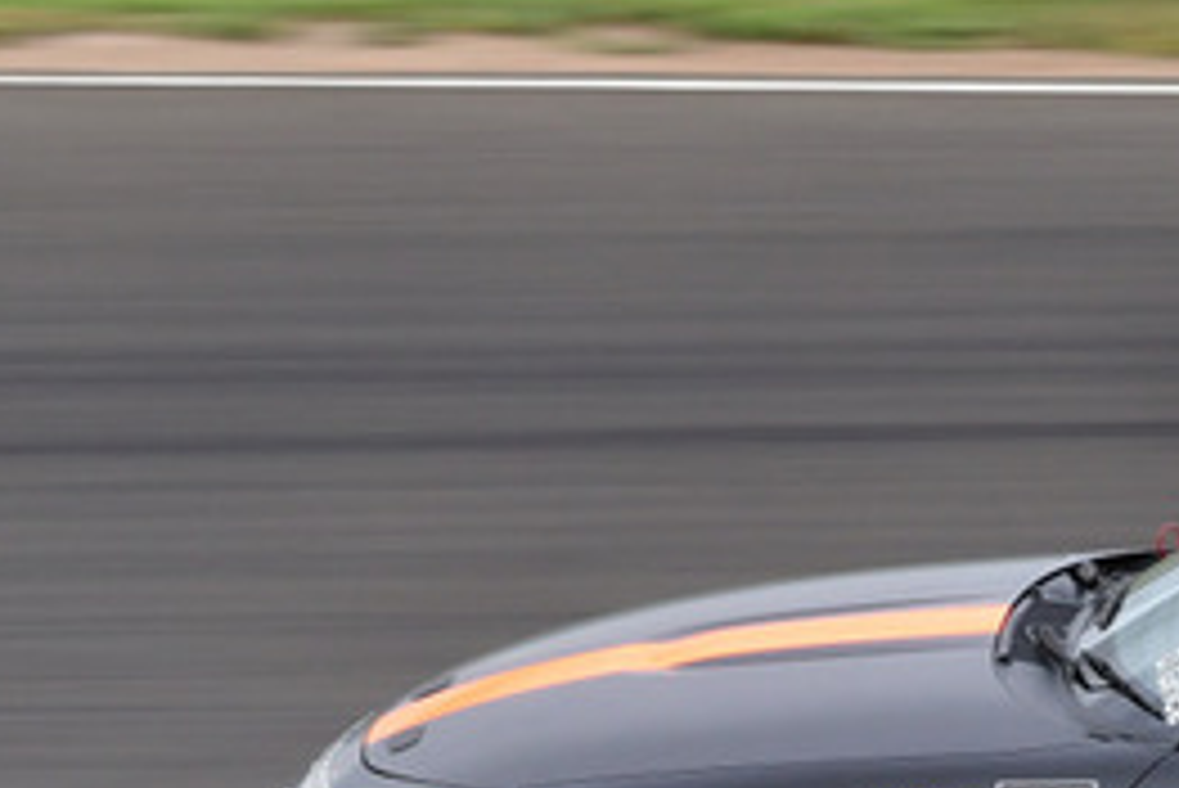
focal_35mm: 1008
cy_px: 324
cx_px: 1269
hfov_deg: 2.0
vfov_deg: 1.4
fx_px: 33029
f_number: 13
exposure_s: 1/250
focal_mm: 220
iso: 400
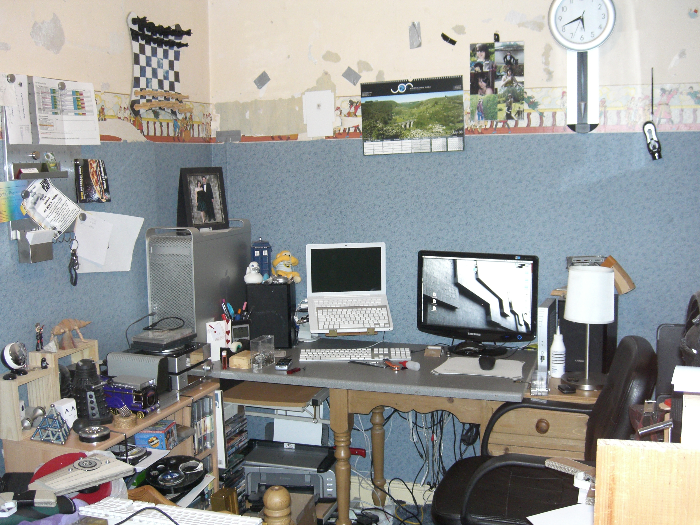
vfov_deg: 37.7
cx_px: 350
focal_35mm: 38
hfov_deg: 49.0
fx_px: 768
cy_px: 262
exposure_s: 1/60
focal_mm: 7.9
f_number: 2.8
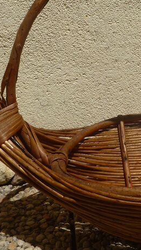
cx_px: 151
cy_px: 110
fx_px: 352
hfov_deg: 21.6
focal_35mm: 53
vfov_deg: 39.1
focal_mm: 5
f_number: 10
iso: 80
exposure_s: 1/200
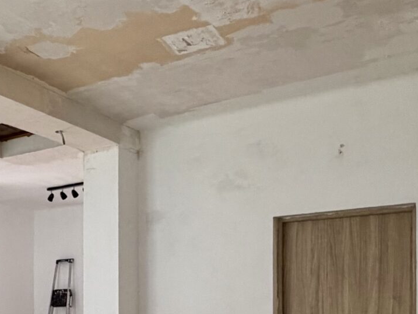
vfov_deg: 27.4
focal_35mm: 50
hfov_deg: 36.4
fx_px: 604
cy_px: 315
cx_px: 62
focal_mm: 2.22
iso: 320
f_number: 2.2
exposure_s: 1/86
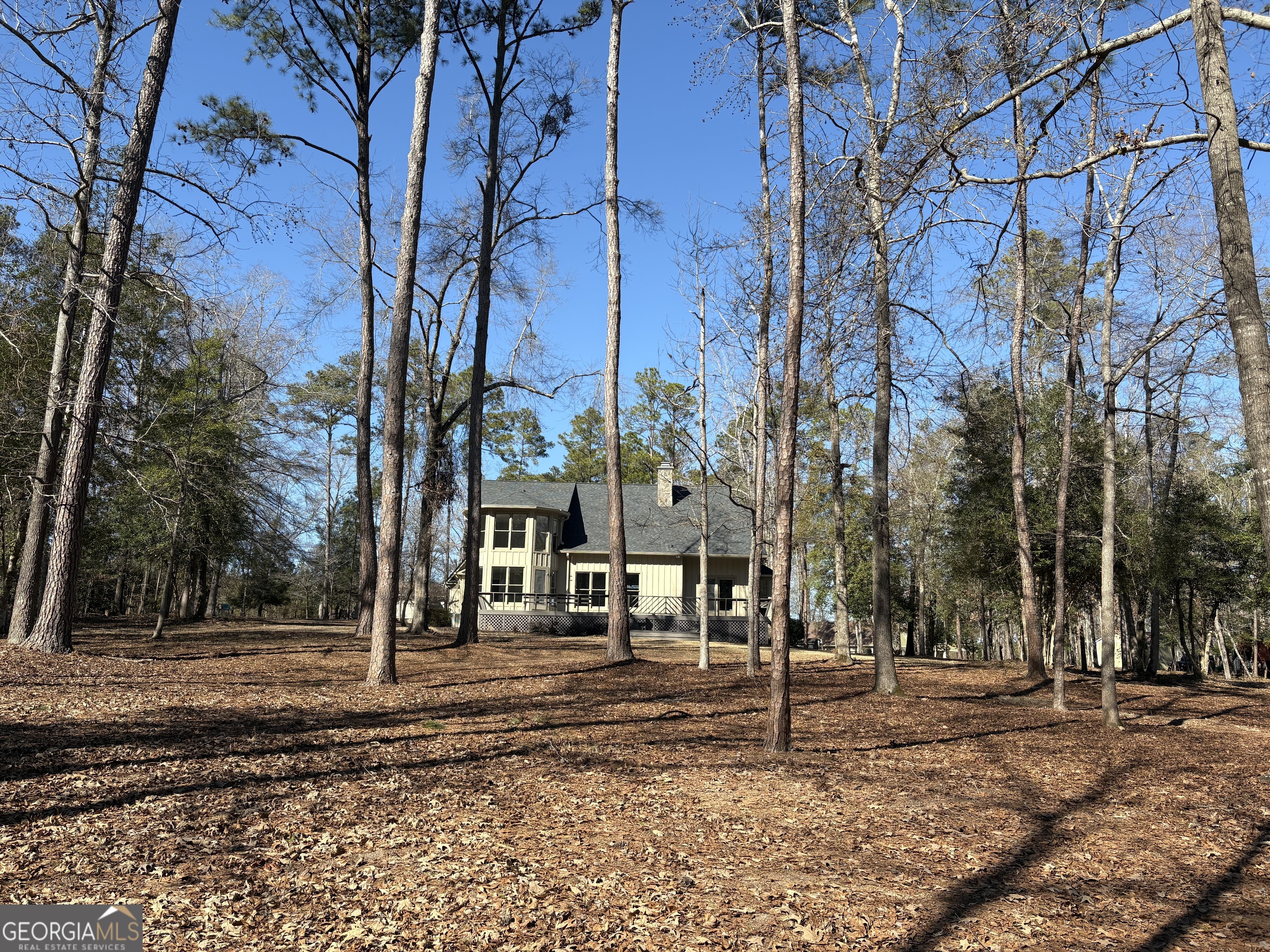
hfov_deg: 67.3
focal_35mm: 26
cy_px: 476
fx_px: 954
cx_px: 635
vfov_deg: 53.1
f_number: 1.6
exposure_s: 1/1706
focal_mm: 5.96
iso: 50
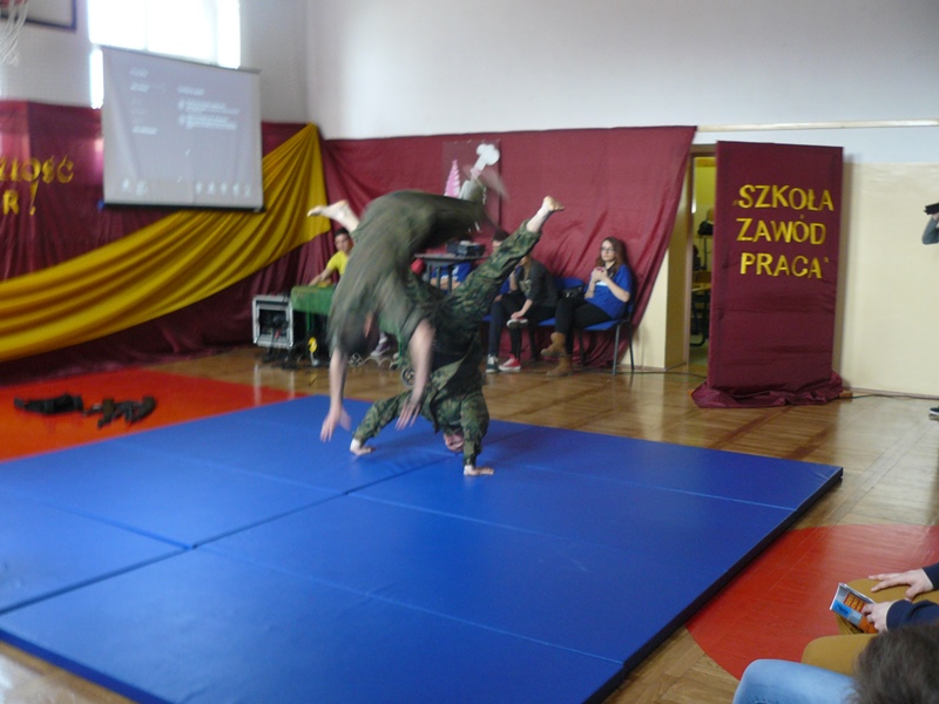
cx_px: 470
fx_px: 977
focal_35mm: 36
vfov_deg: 39.7
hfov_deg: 51.4
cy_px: 352
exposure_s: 1/30
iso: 200
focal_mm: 6
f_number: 2.8
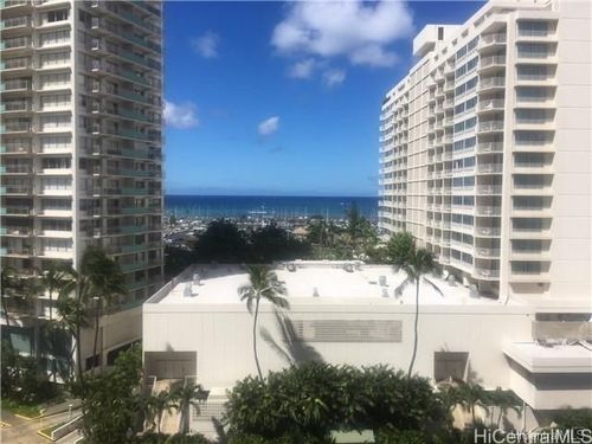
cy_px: 222
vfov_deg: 48.2
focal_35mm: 29
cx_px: 296
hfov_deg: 61.7
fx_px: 496
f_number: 2.2
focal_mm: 4.15
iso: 25
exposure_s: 1/2653
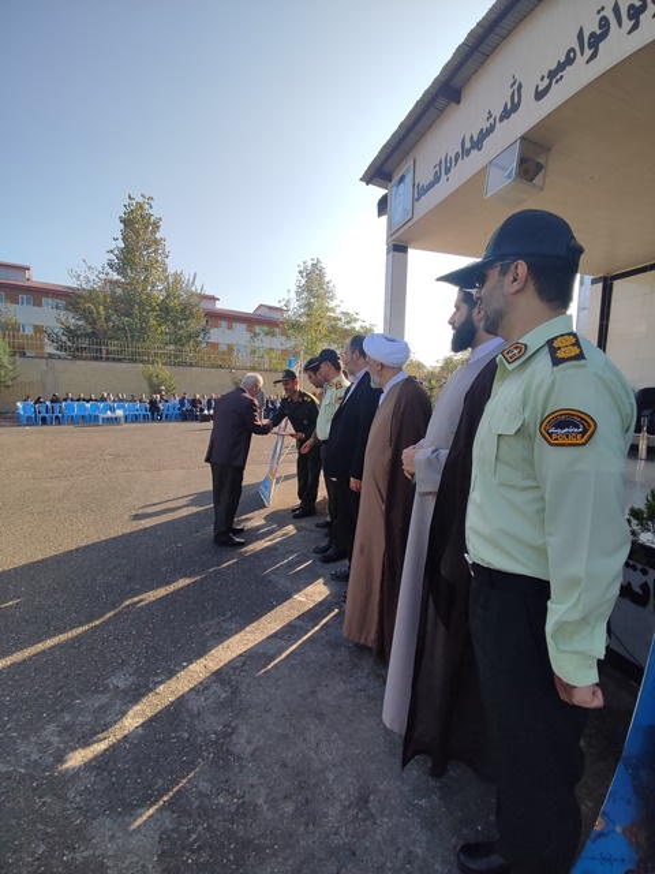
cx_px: 328
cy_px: 437
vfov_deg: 94.5
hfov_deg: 78.1
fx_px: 404
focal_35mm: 16
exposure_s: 1/1106
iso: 50
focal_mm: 1.65
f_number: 2.2
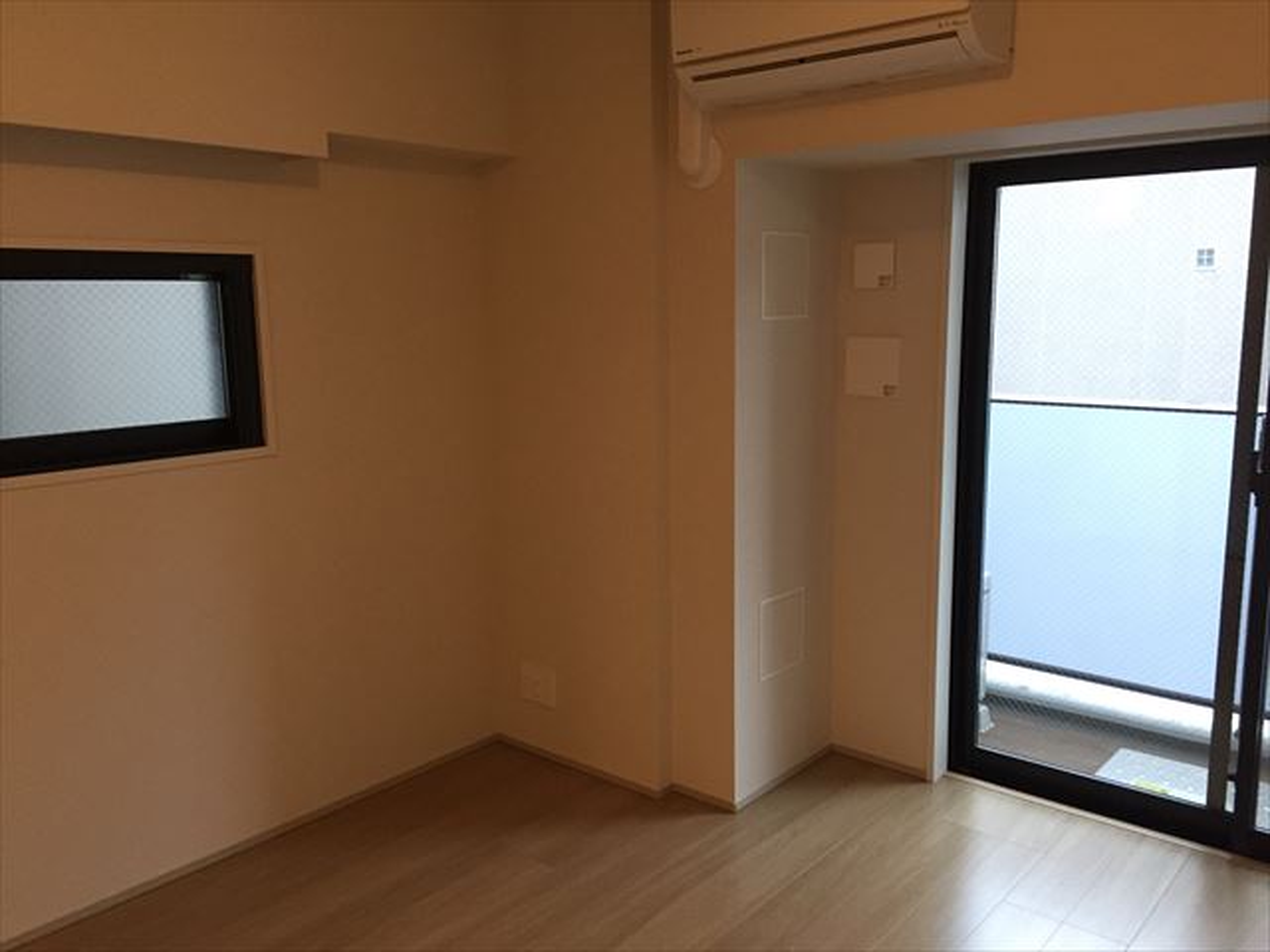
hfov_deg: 61.7
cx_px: 635
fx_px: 1064
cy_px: 476
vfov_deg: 48.2
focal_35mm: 29
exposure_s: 1/30
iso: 125
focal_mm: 4.15
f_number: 2.2
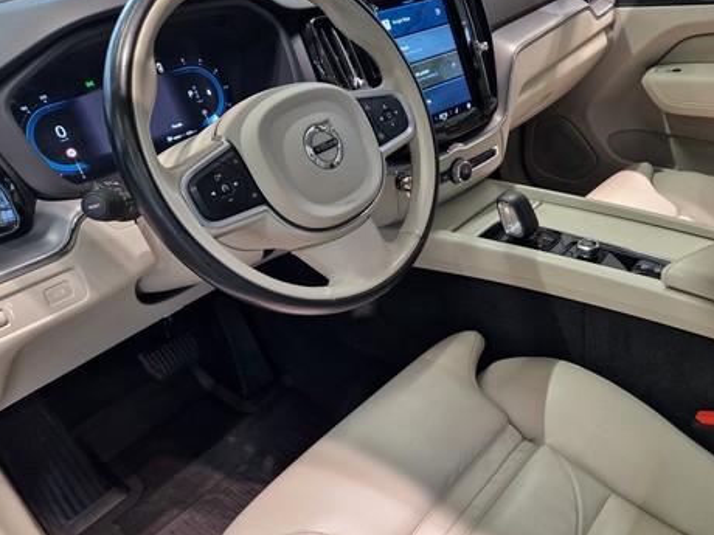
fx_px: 660
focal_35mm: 32
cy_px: 276
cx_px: 472
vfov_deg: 44.2
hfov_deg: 55.7
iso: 100
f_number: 1.8
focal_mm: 5.4
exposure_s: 1/100
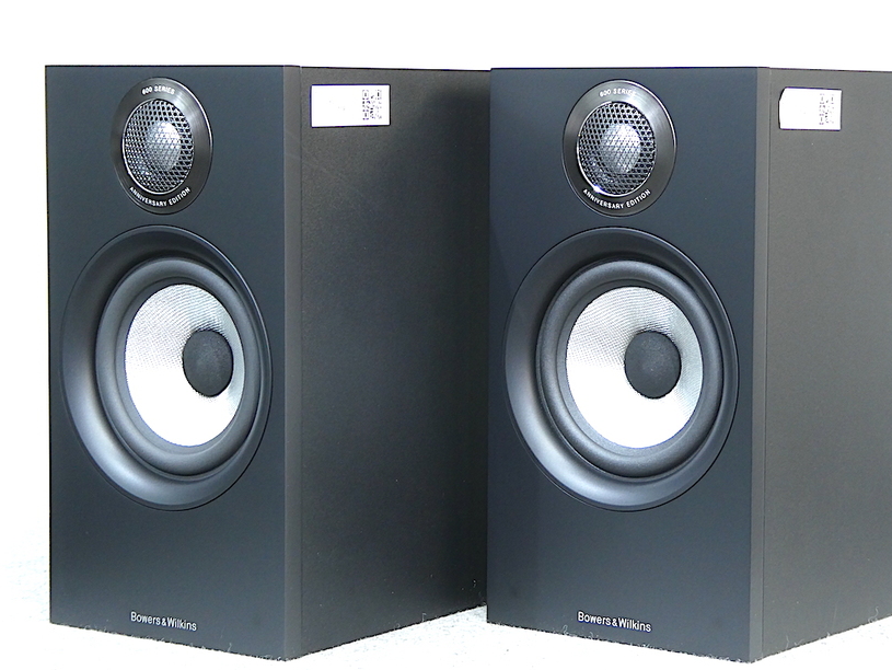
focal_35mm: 93
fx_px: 2398
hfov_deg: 21.1
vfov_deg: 15.9
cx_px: 484
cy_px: 333
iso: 200
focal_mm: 14.1
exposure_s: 1/4
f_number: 4.7
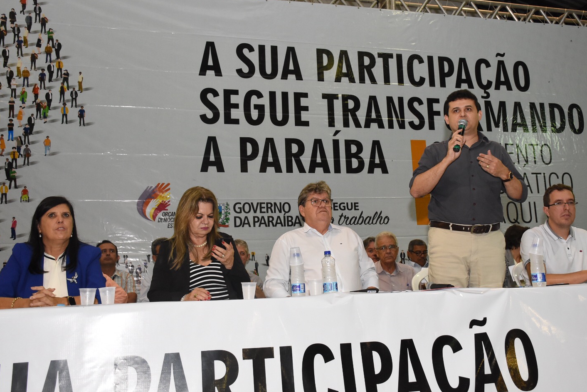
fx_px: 645
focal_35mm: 40
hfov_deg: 48.8
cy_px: 187
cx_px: 328
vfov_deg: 33.8
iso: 1600
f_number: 5
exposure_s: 1/125
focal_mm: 23
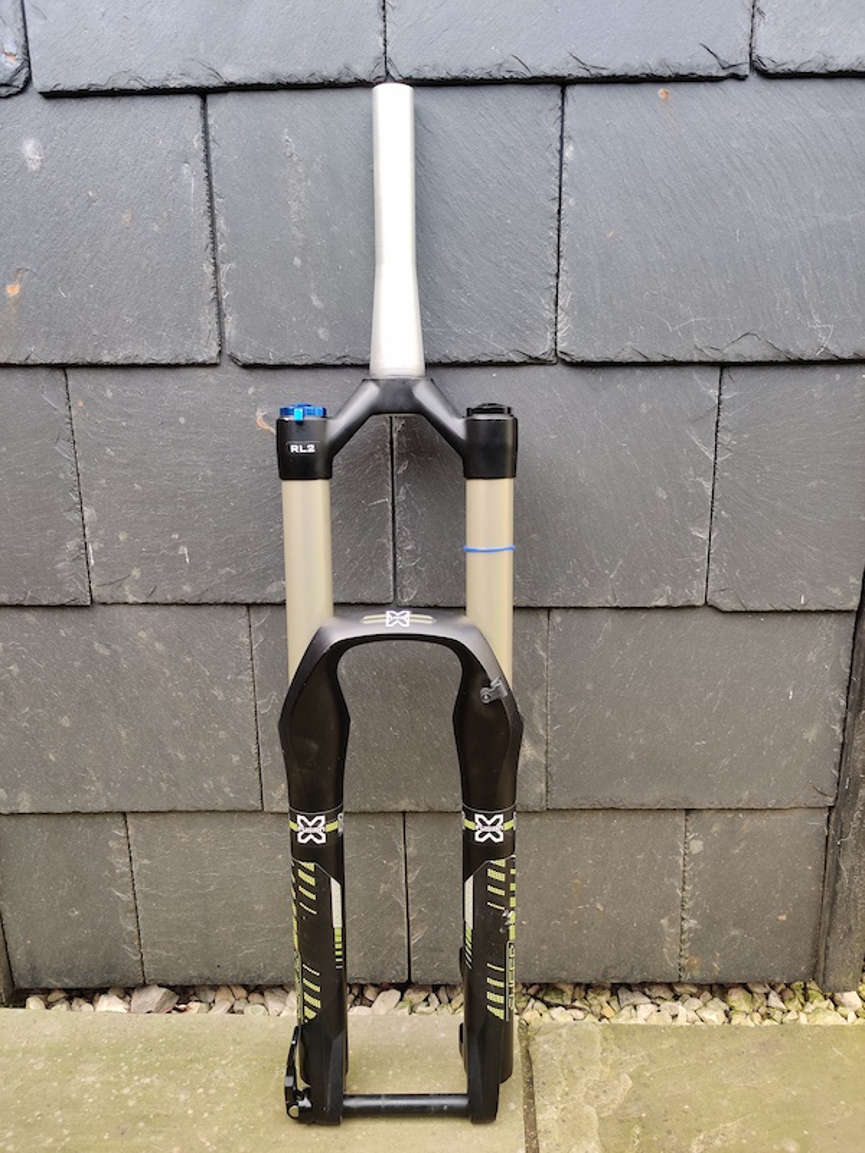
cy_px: 576
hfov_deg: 51.4
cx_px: 432
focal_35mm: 27
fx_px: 900
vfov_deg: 65.3
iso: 125
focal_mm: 4.75
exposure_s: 1/100
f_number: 1.65
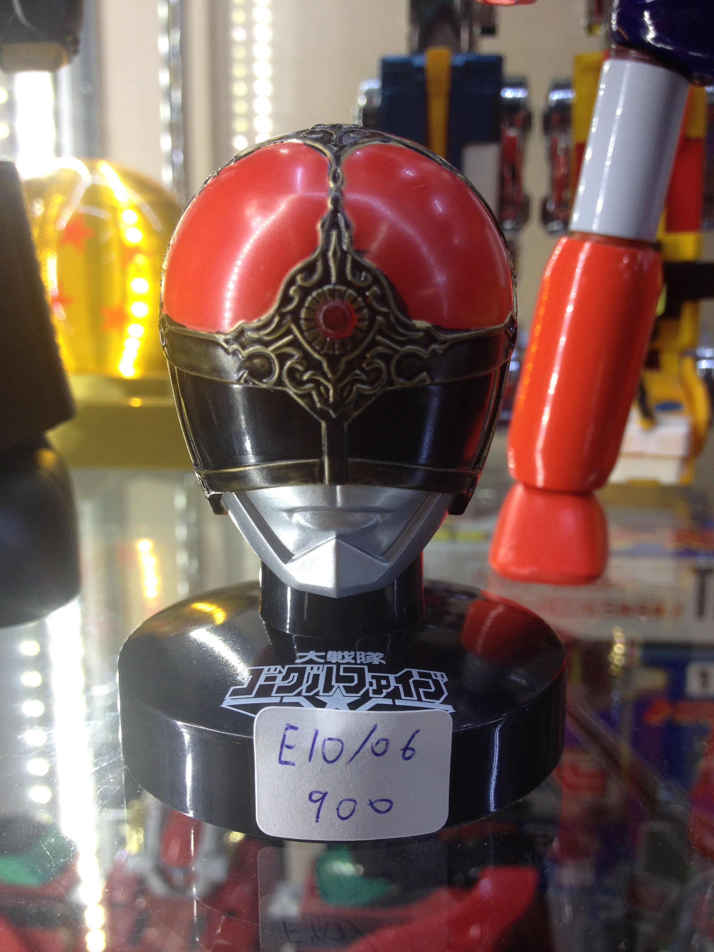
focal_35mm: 35
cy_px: 476
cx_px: 357
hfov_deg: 40.7
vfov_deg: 52.6
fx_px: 963
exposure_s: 1/60
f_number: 2.4
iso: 80
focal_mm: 4.28
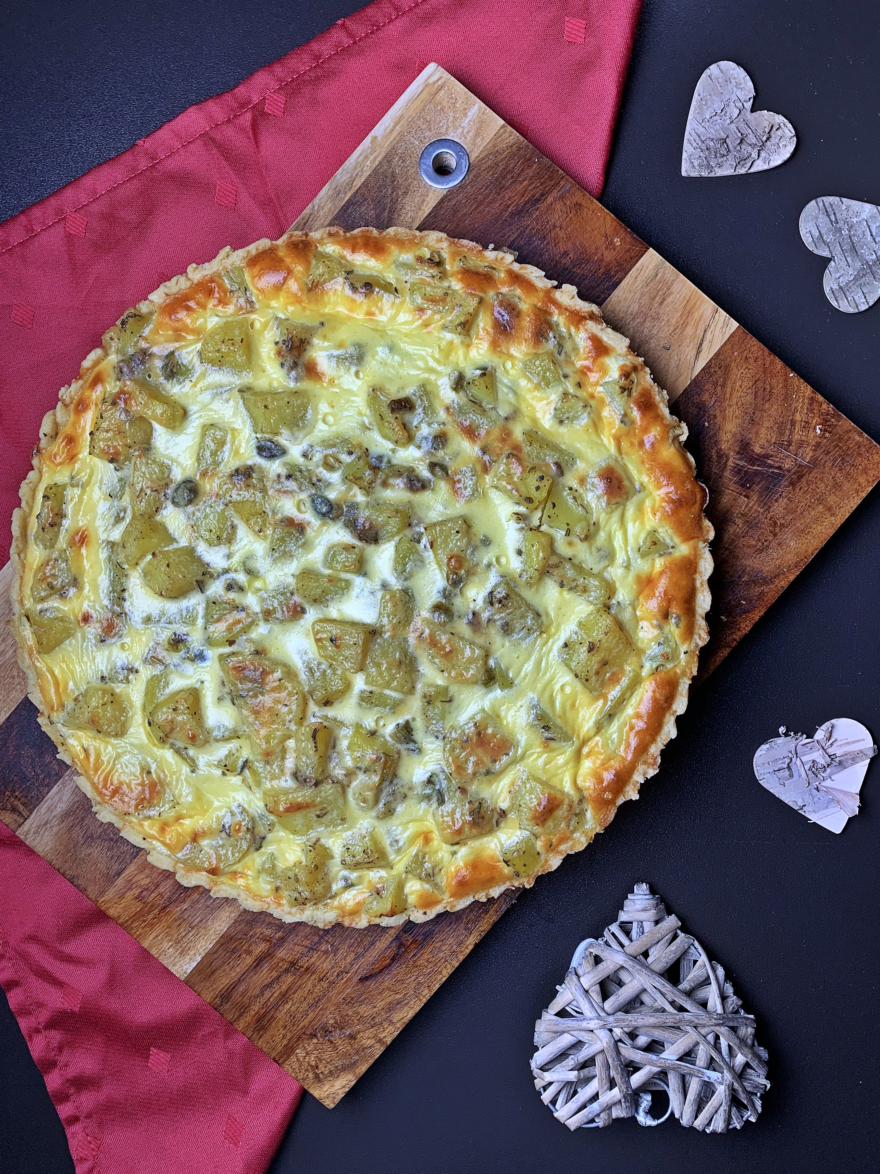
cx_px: 471
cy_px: 600
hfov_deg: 48.2
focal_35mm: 29
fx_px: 983
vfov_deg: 61.7
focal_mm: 4.25
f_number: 1.8
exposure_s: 1/100
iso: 40
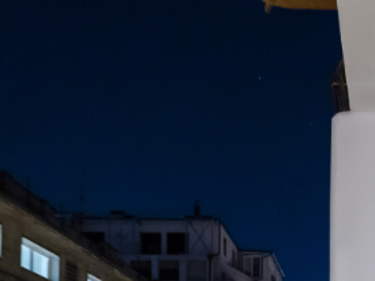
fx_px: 552
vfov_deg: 21.3
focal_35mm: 51
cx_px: 383
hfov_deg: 33.9
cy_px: 476
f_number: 4
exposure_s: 1/1.25
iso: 400
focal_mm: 7
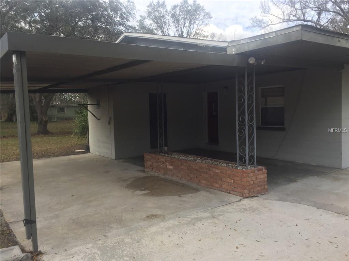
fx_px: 292
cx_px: 174
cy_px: 130
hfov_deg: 61.7
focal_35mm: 29
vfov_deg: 48.2
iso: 32
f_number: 2.2
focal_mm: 4.15
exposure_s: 1/599
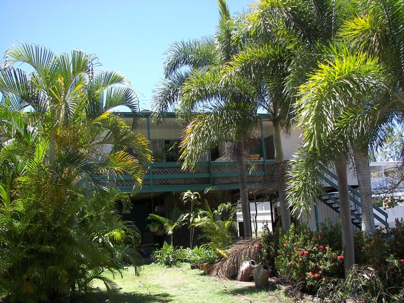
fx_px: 420
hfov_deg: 51.4
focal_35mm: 36
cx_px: 202
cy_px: 152
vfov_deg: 39.7
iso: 50
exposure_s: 1/320
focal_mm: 6
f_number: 2.8
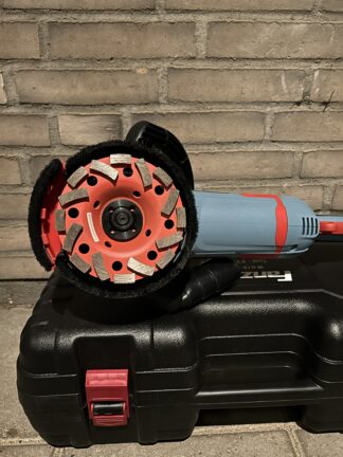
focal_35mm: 26
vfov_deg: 67.3
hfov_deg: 53.1
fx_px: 344
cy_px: 228
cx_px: 172
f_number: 1.5
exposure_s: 1/17
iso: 640
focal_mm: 5.7
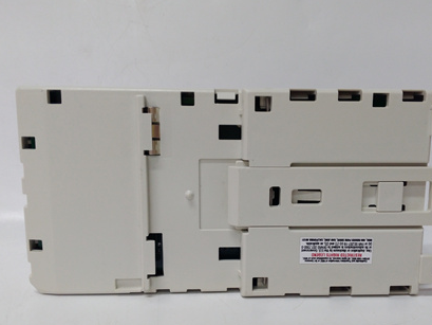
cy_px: 189
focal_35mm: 33
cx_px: 245
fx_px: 412
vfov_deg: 42.8
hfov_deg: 55.2
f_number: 2
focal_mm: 3.79
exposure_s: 1/30
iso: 146
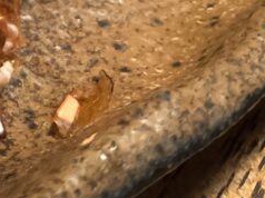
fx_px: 857
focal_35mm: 112
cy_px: -214
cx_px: -296
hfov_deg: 14.2
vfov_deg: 11.7
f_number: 1.6
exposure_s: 1/40
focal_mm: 5.1
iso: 500
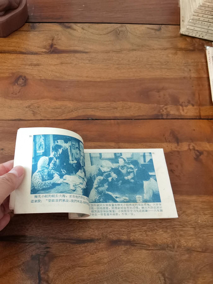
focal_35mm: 27
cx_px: 106
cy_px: 142
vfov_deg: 65.3
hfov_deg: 51.4
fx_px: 222
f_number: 2.2
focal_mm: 2.26
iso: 200
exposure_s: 1/40
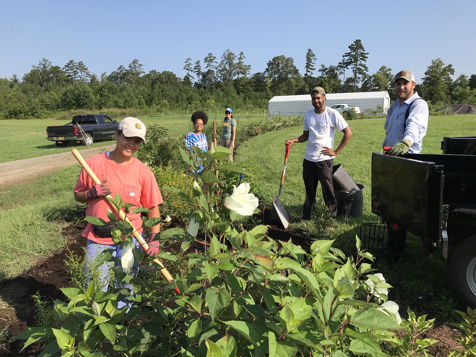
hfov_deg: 63.4
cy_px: 178
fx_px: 385
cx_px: 238
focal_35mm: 28
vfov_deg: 49.7
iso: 20
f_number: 1.8
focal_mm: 3.99
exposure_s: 1/1842
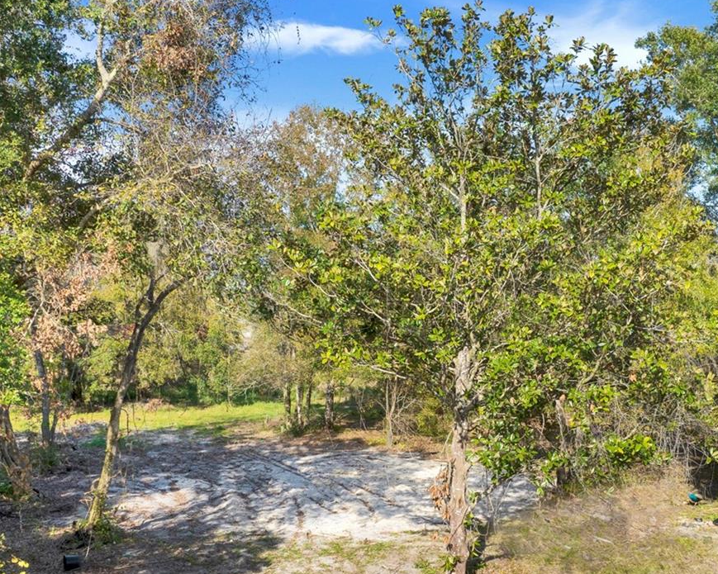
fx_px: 807
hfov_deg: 47.6
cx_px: 435
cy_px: 416
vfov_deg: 38.3
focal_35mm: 38
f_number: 2.8
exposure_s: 1/200
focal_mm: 8.38
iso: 100
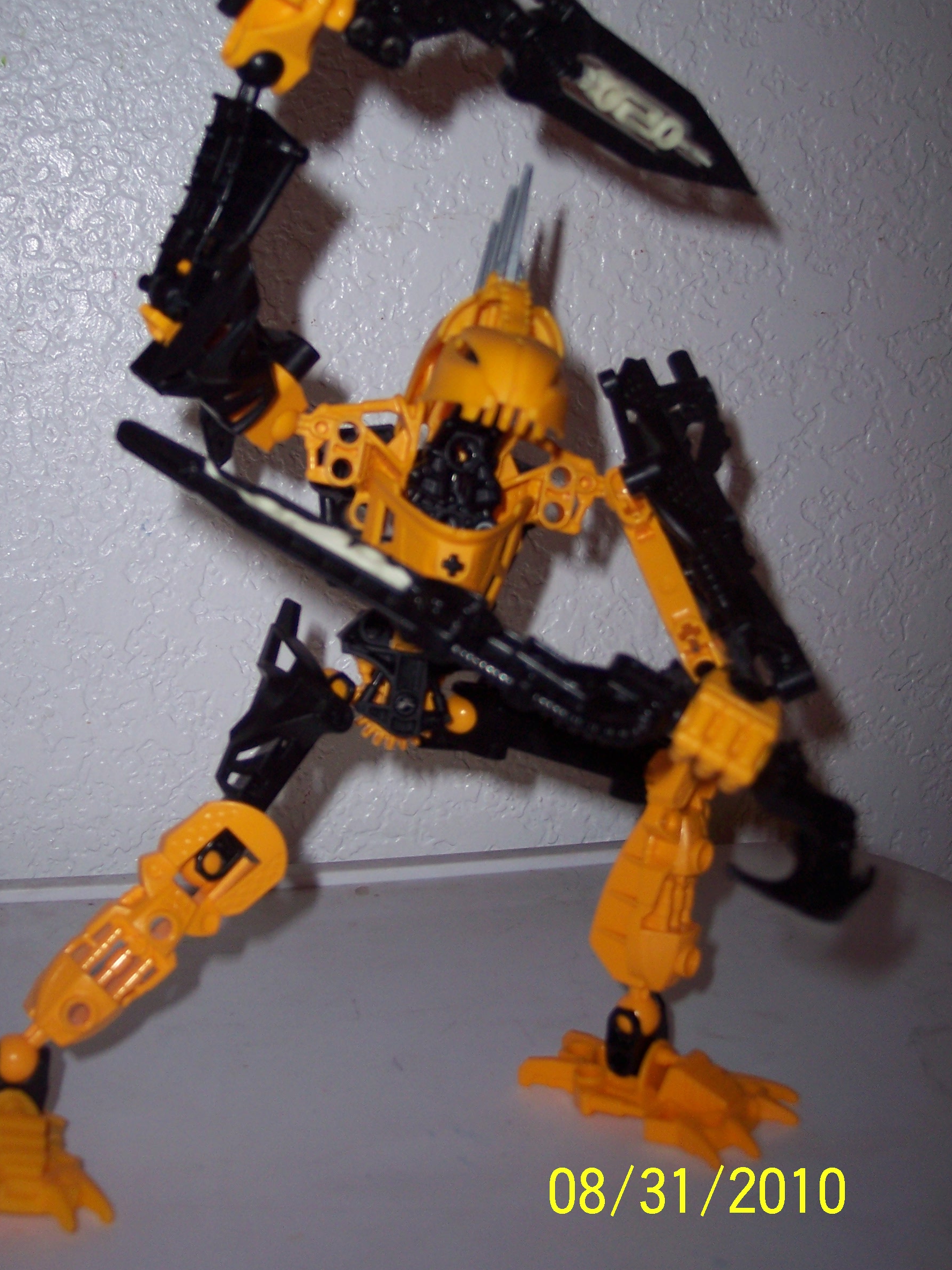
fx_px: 1724
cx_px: 393
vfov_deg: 40.3
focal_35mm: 47
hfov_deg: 30.8
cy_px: 533
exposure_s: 1/60
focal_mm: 8
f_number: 2.8
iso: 100
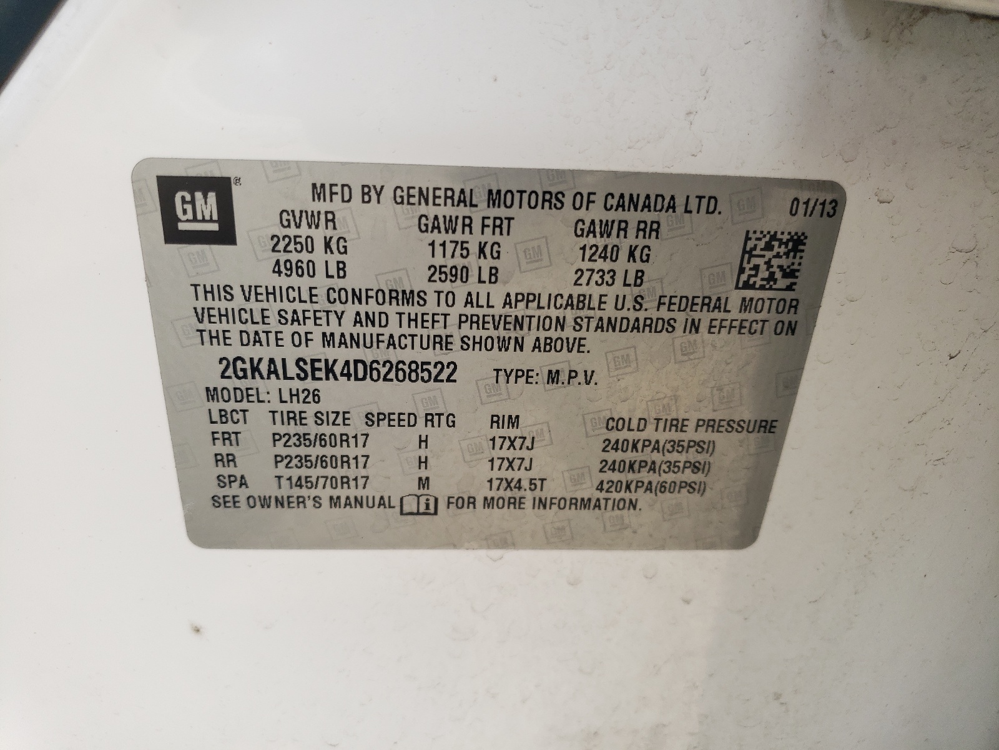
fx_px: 750
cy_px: 375
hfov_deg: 67.3
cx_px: 500
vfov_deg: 53.1
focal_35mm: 26
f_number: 1.5
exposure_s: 1/769
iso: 50
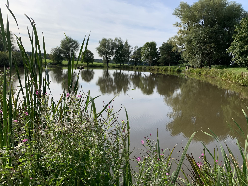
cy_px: 93
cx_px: 124
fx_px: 186
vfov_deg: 53.1
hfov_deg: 67.3
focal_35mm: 26
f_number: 1.8
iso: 25
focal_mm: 4.25
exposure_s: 1/1748
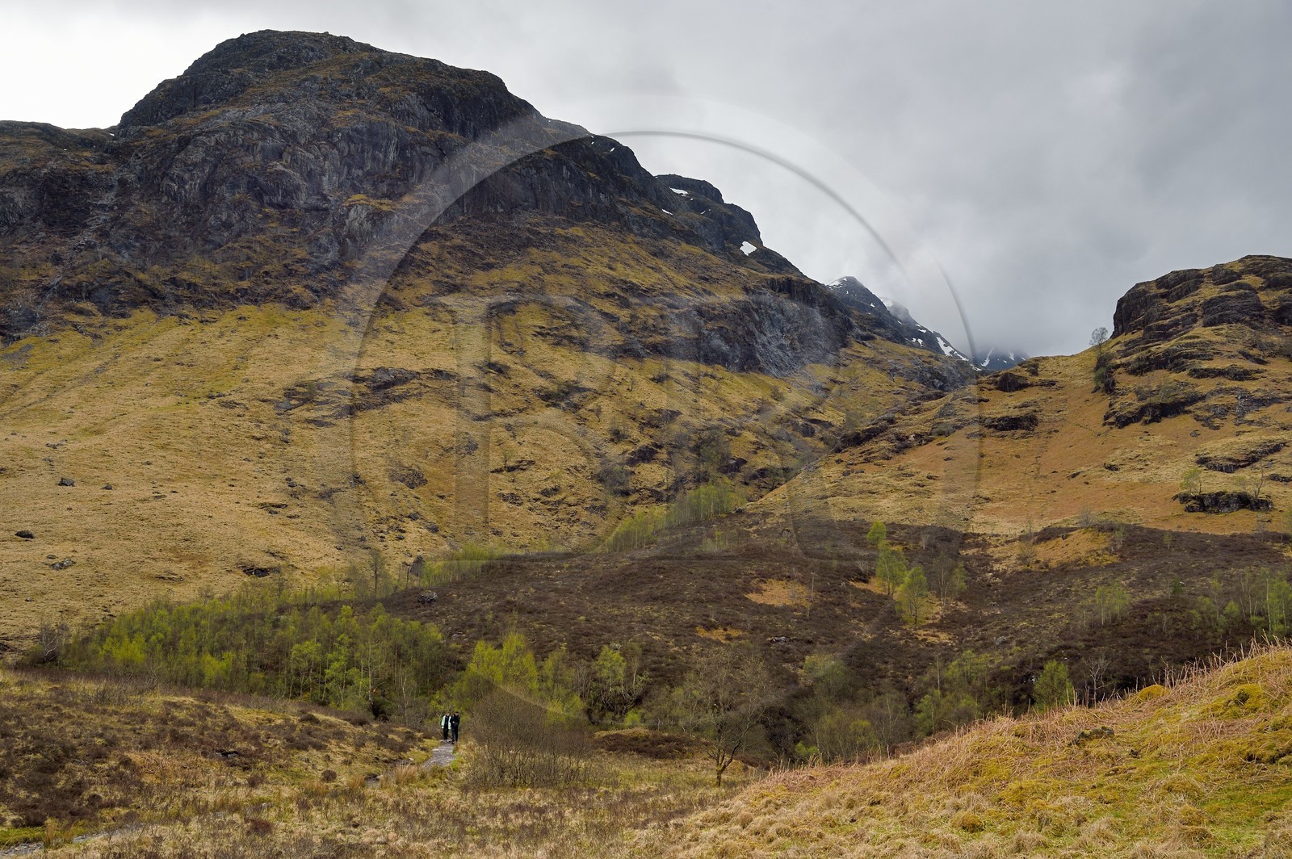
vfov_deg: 41.0
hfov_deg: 58.8
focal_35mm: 32
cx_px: 646
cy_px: 430
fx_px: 1147
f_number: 13
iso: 200
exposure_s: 1/100
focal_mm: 32
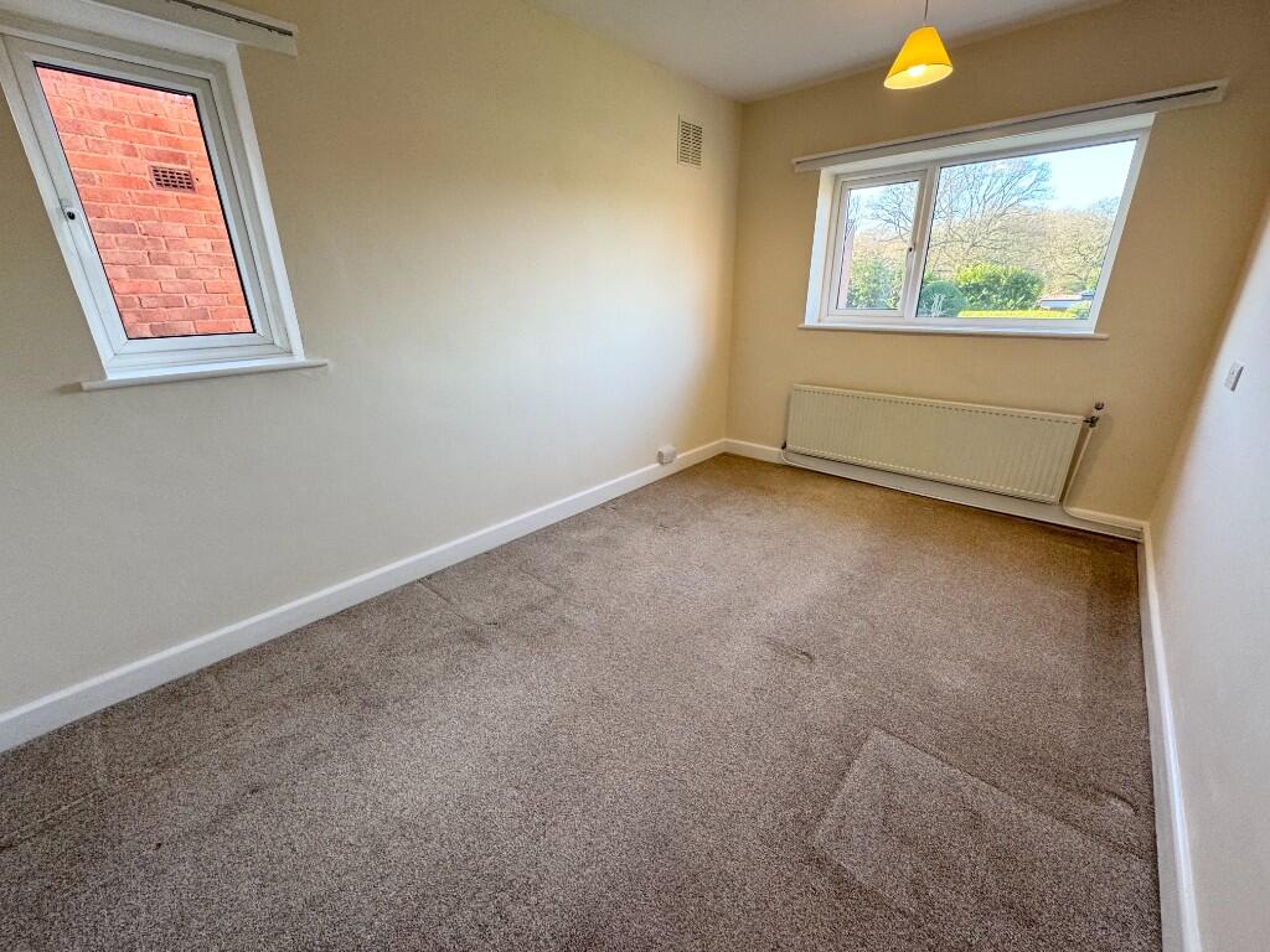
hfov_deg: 102.1
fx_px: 514
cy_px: 476
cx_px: 635
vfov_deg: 85.7
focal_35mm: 14
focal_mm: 2.22
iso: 125
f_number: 2.2
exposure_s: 1/100
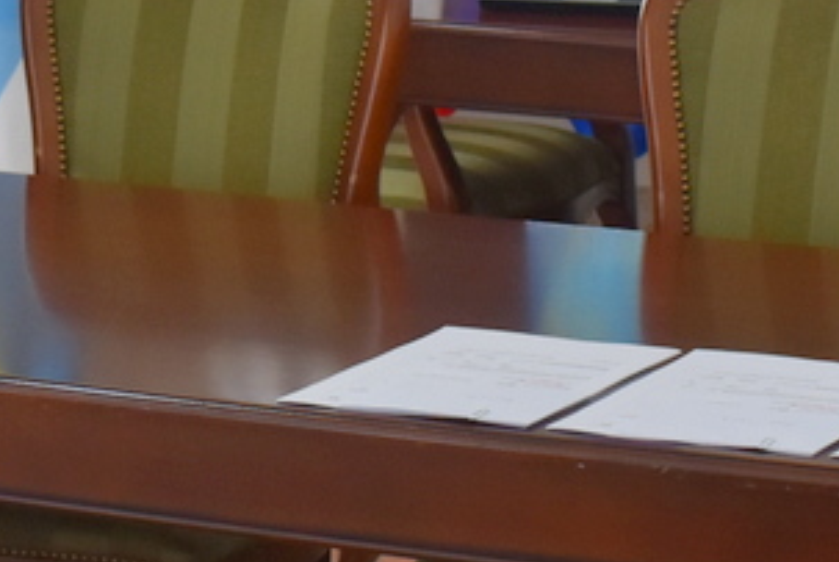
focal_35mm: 178
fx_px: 4154
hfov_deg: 11.5
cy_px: 198
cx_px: 432
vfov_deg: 7.7
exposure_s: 1/60
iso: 720
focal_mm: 30
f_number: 4.2
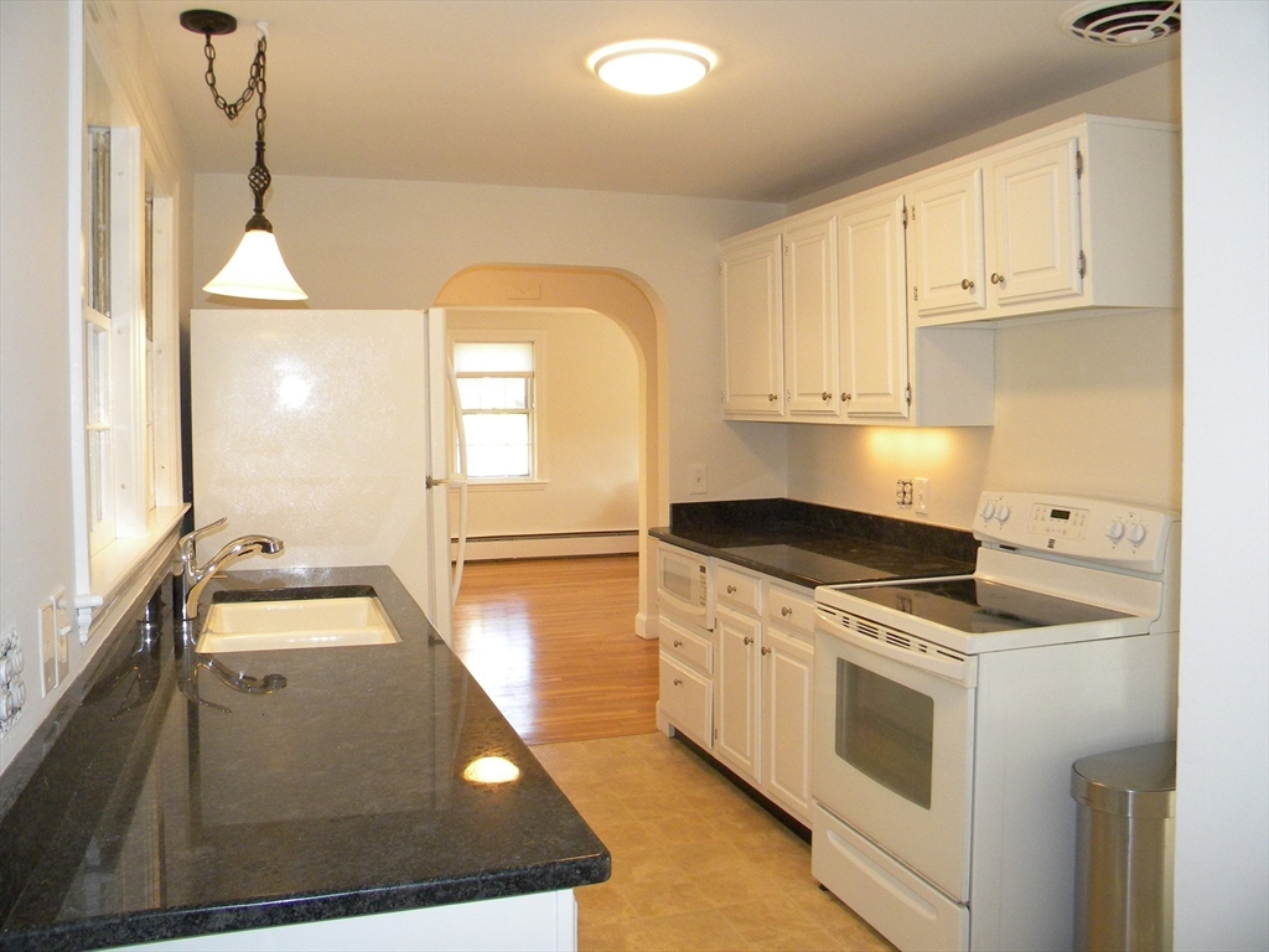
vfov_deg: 49.7
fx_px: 1026
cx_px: 634
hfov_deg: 63.4
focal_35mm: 28
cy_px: 476
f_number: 3.5
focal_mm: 5
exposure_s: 1/57.1
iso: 344
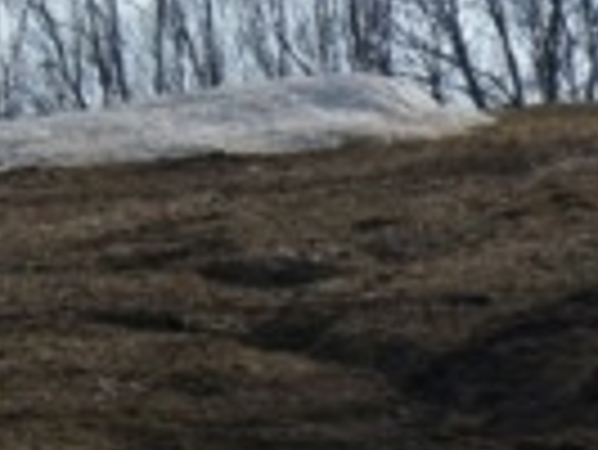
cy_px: 700
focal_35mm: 478
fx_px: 8263
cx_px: -405
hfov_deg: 4.1
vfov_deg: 3.1
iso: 200
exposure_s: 1/500
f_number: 13
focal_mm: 55
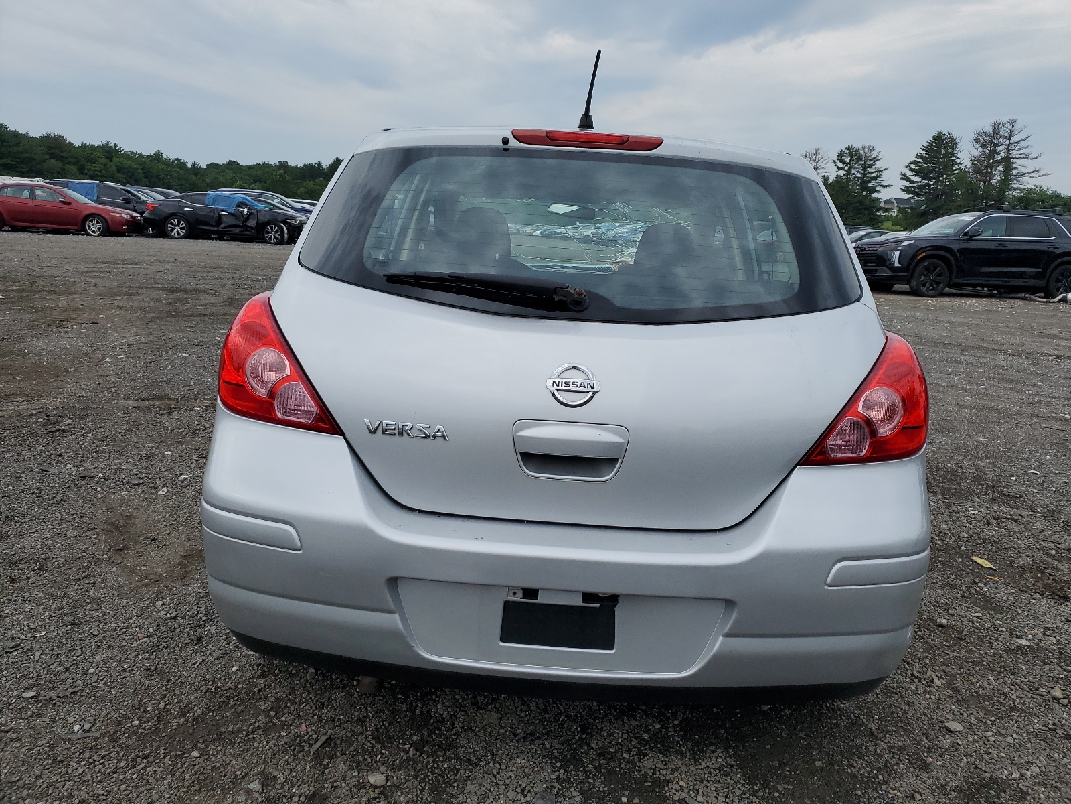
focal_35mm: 26
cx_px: 536
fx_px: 804
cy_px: 402
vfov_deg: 53.1
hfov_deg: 67.3
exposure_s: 1/2500
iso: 50
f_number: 1.5
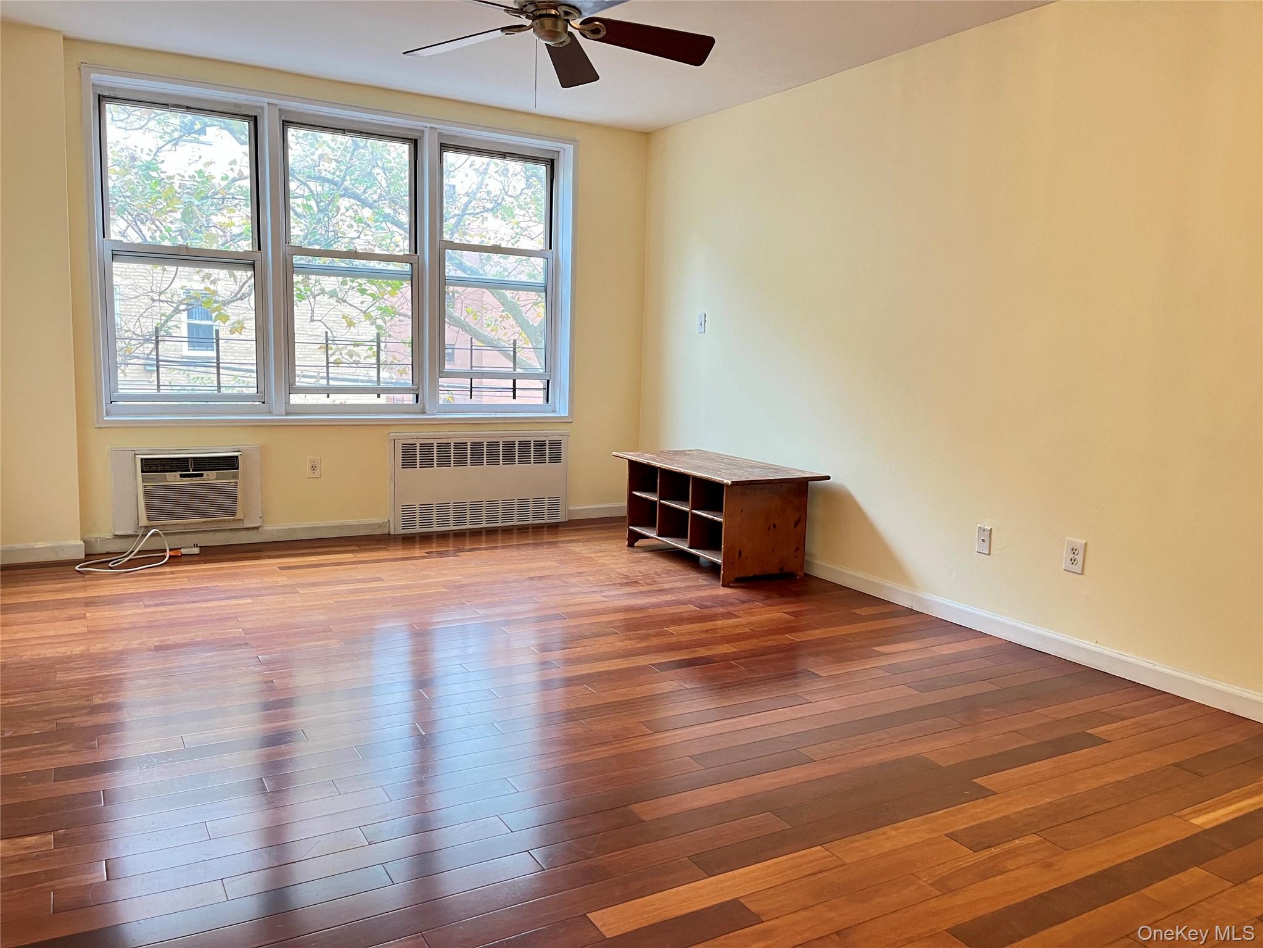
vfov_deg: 53.1
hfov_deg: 67.3
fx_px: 949
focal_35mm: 26
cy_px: 474
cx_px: 632
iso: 250
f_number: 1.6
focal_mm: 5.1
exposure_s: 1/60
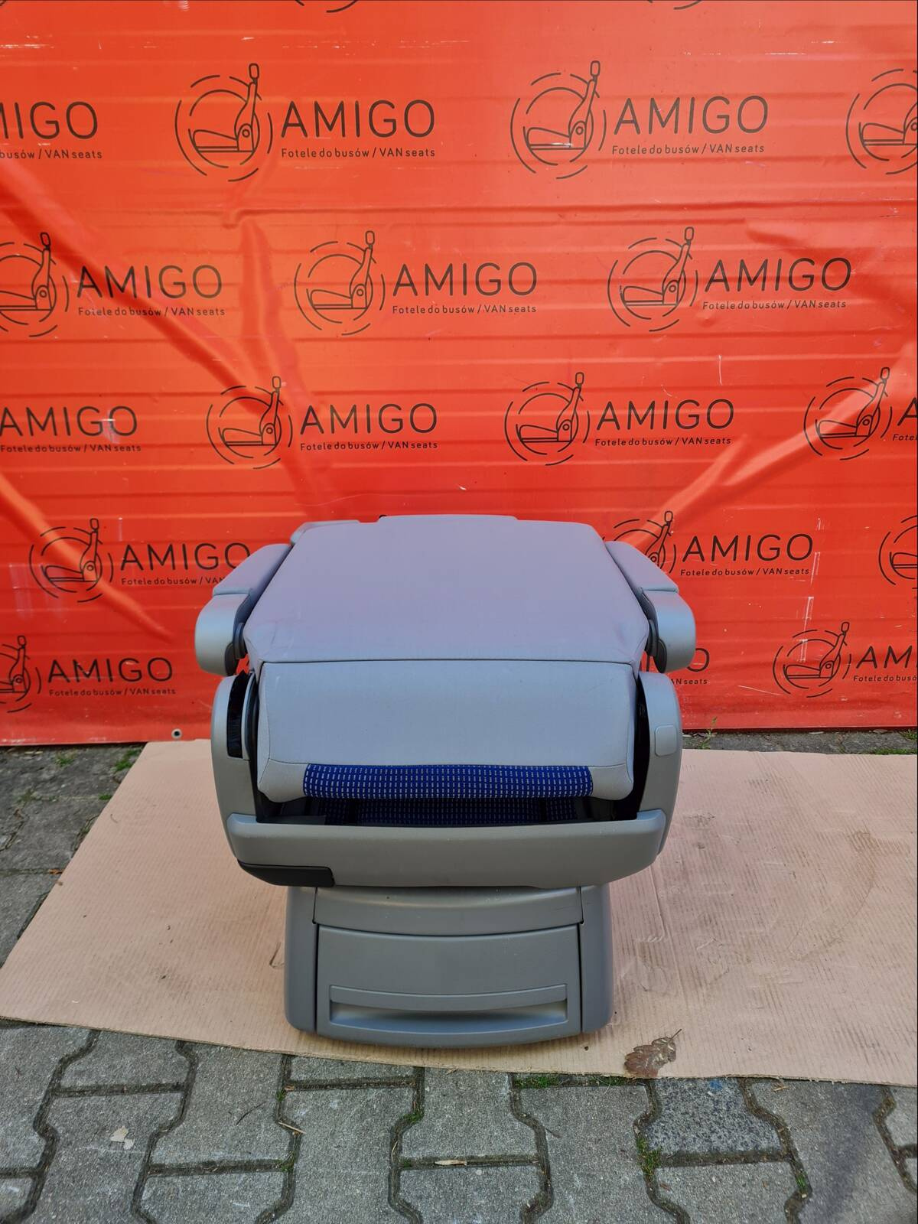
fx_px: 919
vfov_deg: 67.3
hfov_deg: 53.1
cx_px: 459
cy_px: 612
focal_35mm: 26
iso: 50
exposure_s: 1/202
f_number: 1.8
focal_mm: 5.4
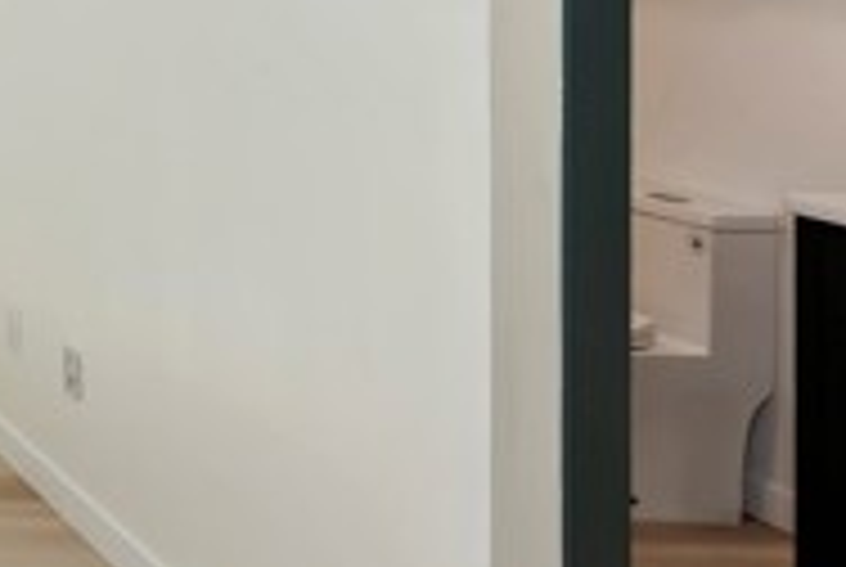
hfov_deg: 24.5
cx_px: -558
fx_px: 1200
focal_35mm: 51
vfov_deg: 24.7
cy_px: -61
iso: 100
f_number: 8
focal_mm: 10
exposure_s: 1/30
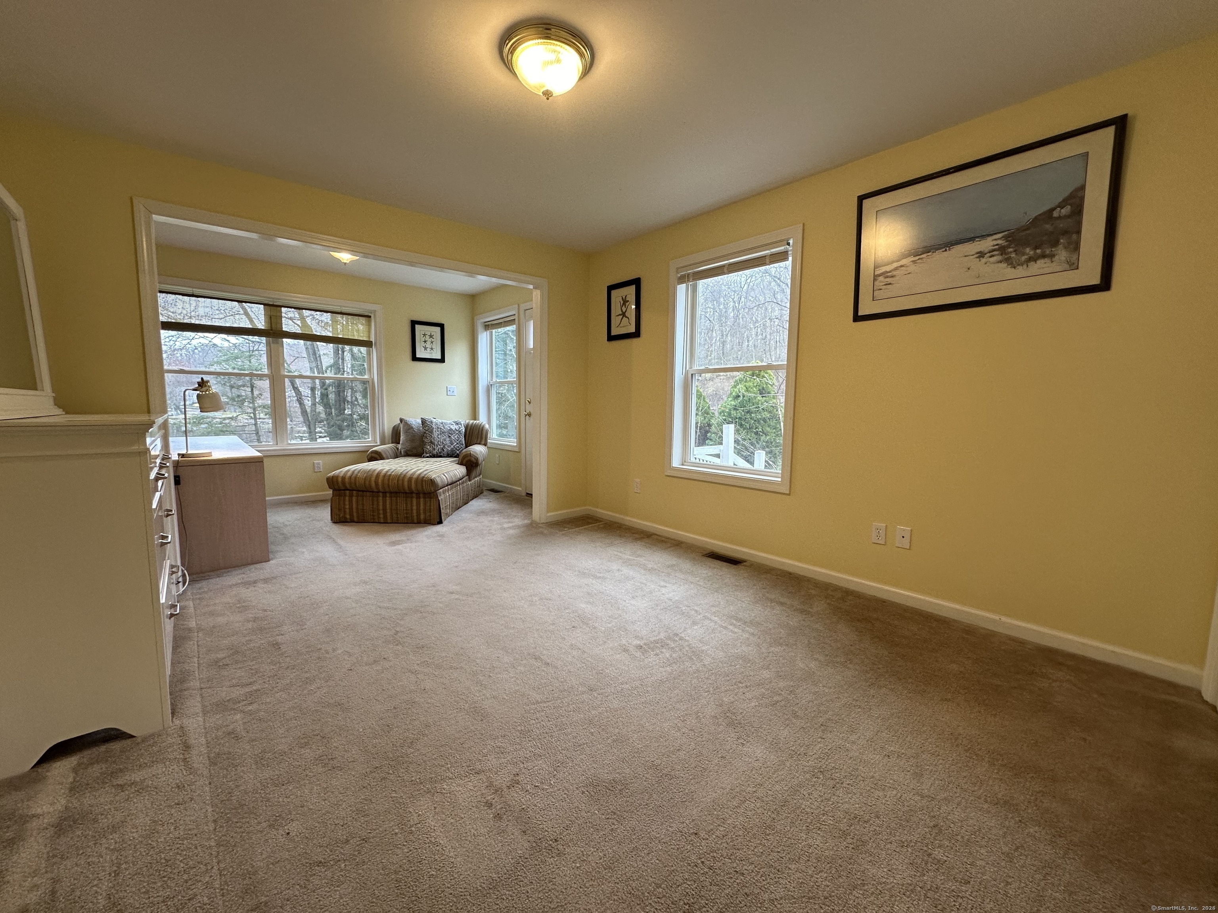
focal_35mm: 14
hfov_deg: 102.1
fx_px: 493
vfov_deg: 85.7
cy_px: 456
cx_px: 609
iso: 160
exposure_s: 1/120
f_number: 2.2
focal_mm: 2.22
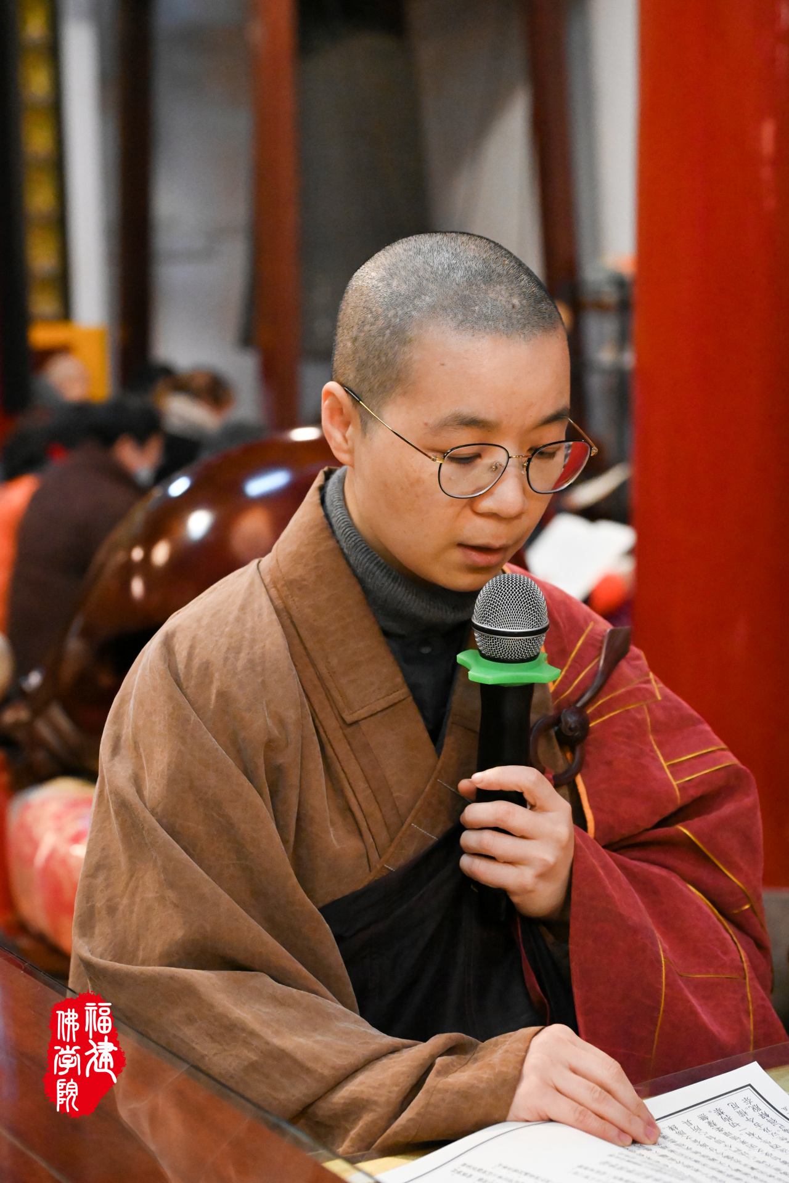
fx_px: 3945
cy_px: 592
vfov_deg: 17.1
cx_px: 394
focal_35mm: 120
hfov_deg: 11.4
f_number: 4
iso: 2500
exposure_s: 1/30
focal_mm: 120
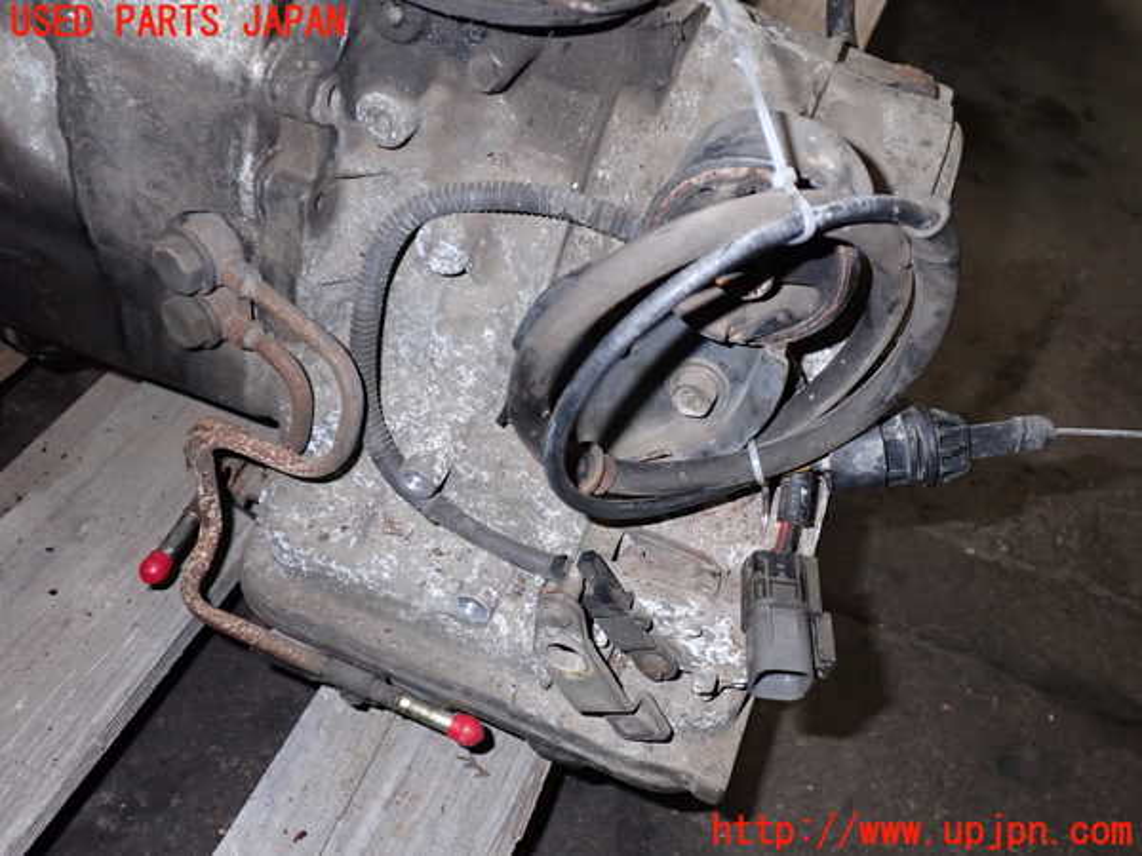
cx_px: 571
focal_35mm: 30
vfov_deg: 46.8
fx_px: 990
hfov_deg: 60.0
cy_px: 428
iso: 400
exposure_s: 1/30
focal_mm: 5.4
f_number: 6.3
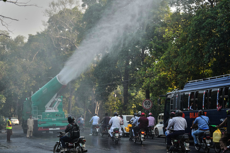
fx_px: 447
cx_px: 115
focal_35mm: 70
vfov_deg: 19.4
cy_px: 76
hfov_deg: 28.9
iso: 320
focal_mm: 70
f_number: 3.5
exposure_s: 1/800
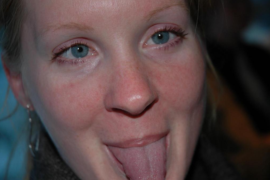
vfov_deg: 12.9
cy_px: 90
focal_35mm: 106
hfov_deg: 19.3
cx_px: 134
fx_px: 795
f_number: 4.5
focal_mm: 70
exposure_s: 1/60
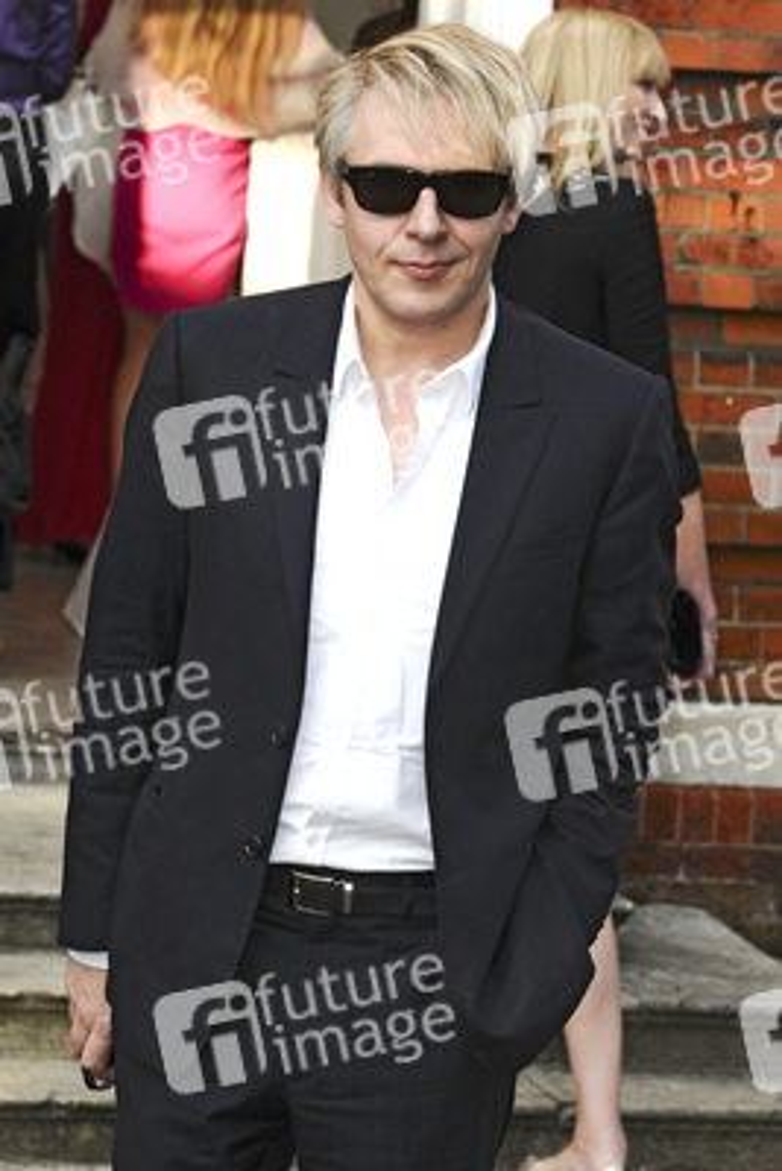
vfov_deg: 13.0
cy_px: 586
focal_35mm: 158
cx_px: 391
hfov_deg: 8.7
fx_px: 5127
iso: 320
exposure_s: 1/250
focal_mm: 105
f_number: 7.1
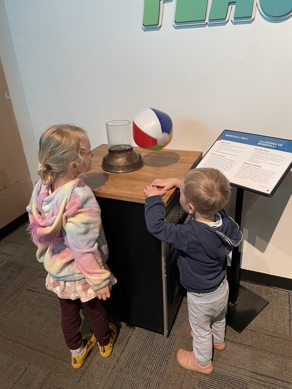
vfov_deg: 67.3
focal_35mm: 26
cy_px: 194
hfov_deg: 53.1
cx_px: 146
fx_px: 292
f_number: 1.6
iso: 400
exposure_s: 1/60
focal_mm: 4.2
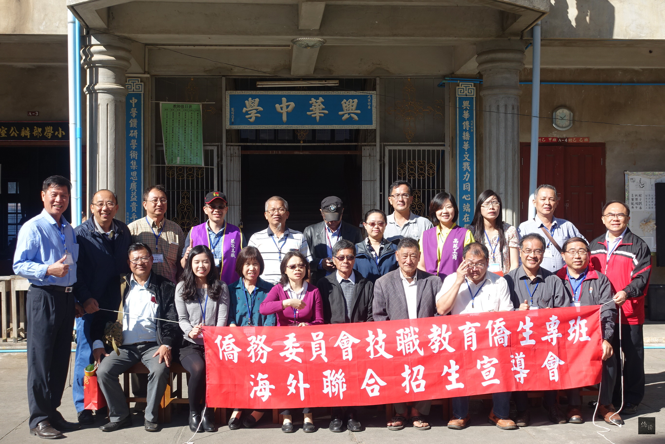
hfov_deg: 40.3
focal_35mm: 49
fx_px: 905
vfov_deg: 27.5
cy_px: 222
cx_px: 332
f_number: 4
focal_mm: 17.9
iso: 125
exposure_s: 1/640
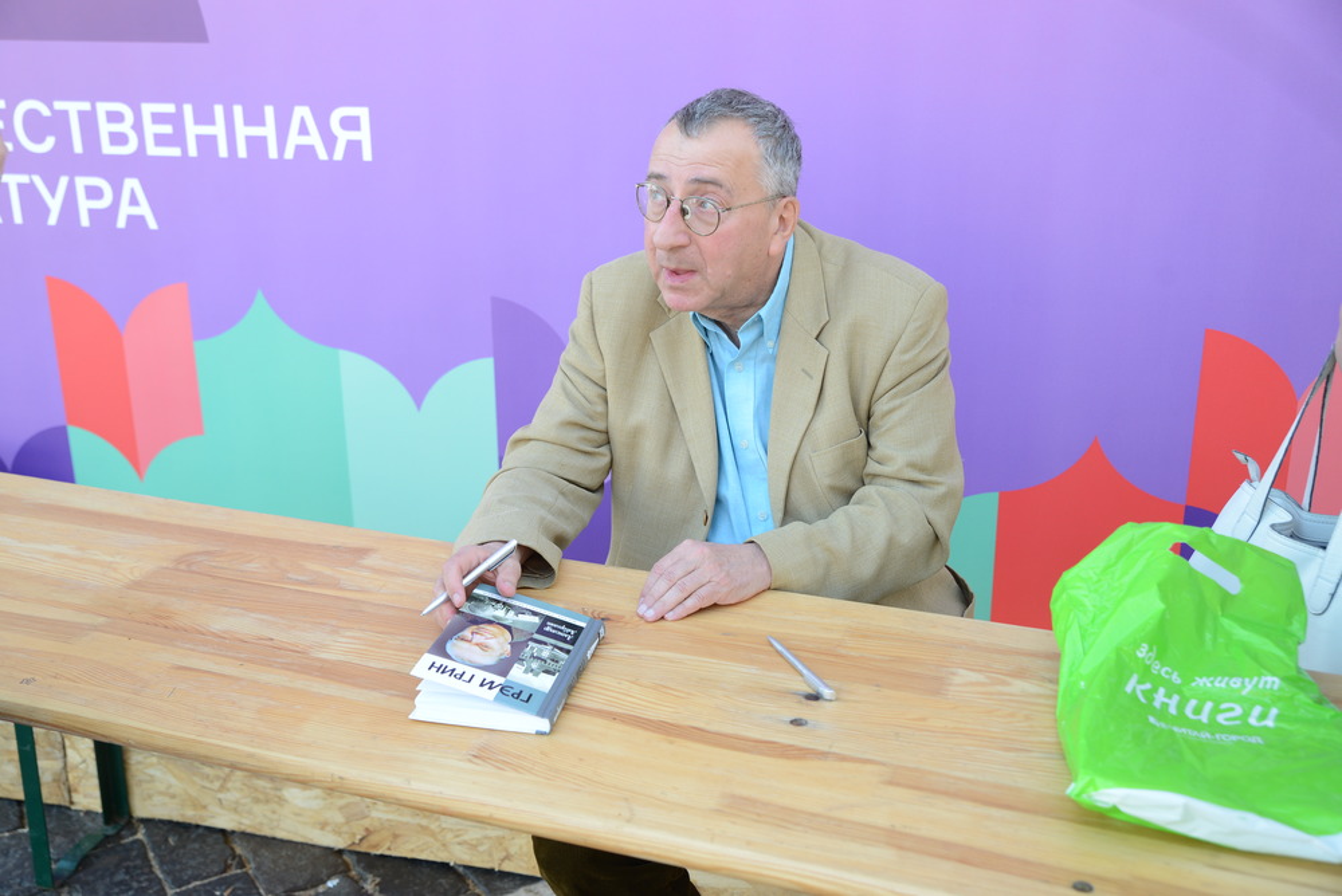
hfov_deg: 48.4
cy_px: 448
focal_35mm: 40
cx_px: 671
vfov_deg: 33.4
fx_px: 1492
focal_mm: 40
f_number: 5
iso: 500
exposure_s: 1/160
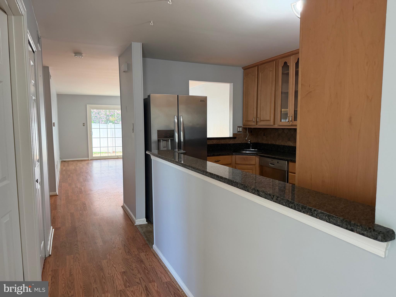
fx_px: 275
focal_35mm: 24
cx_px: 198
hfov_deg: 71.6
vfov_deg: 56.8
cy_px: 148
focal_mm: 6.76
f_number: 1.78
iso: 200
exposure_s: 1/120
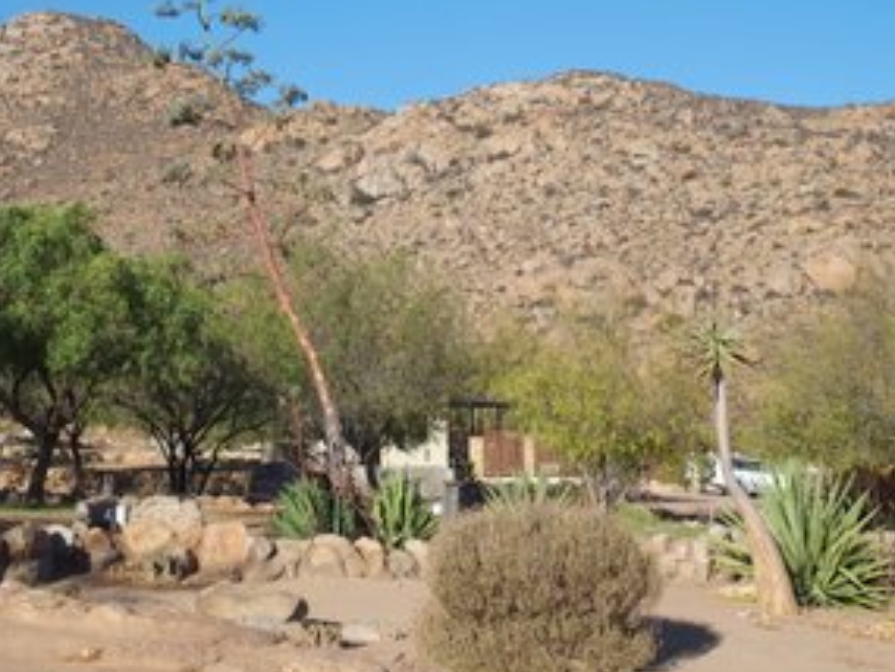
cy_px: 286
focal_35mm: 72
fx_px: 1862
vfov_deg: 20.4
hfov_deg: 27.0
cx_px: 405
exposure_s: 1/800
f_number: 4.5
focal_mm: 12
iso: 100
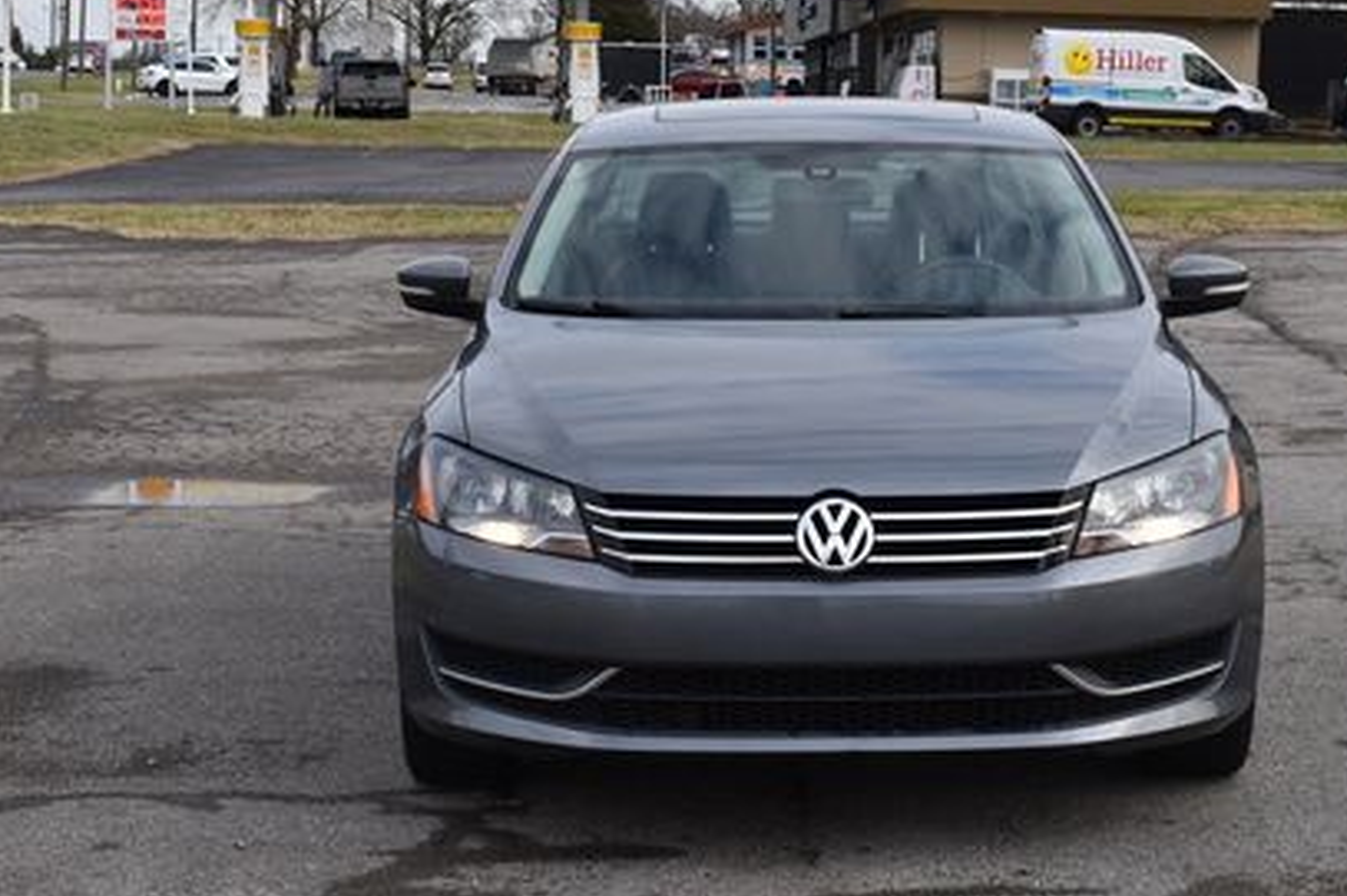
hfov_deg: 23.8
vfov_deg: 16.0
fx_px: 3179
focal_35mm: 85
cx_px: 867
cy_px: 230
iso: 110
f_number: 8
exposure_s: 1/250
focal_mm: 36
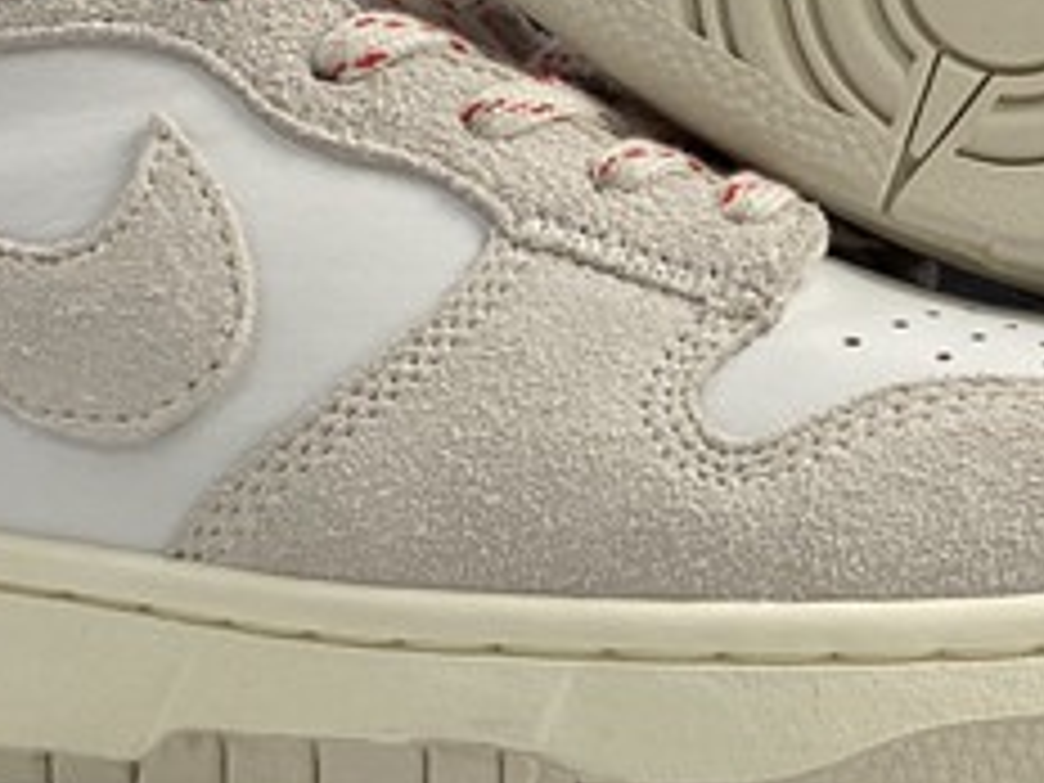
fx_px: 3378
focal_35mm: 112
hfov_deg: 17.4
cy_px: 36
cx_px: 891
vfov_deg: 13.1
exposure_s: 1/100
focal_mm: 4.25
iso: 50
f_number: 1.8
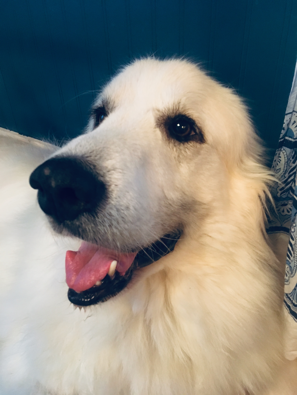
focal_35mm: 29
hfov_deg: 48.2
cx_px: 148
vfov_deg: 61.7
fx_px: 332
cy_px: 198
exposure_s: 1/15
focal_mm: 4.15
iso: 200
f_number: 2.2
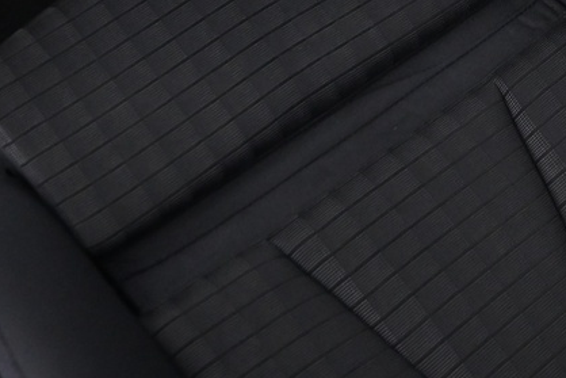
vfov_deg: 13.4
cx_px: 608
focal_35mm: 93
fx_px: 1463
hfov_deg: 20.9
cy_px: -276
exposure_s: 1/10
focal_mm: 16
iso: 1600
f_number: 3.5
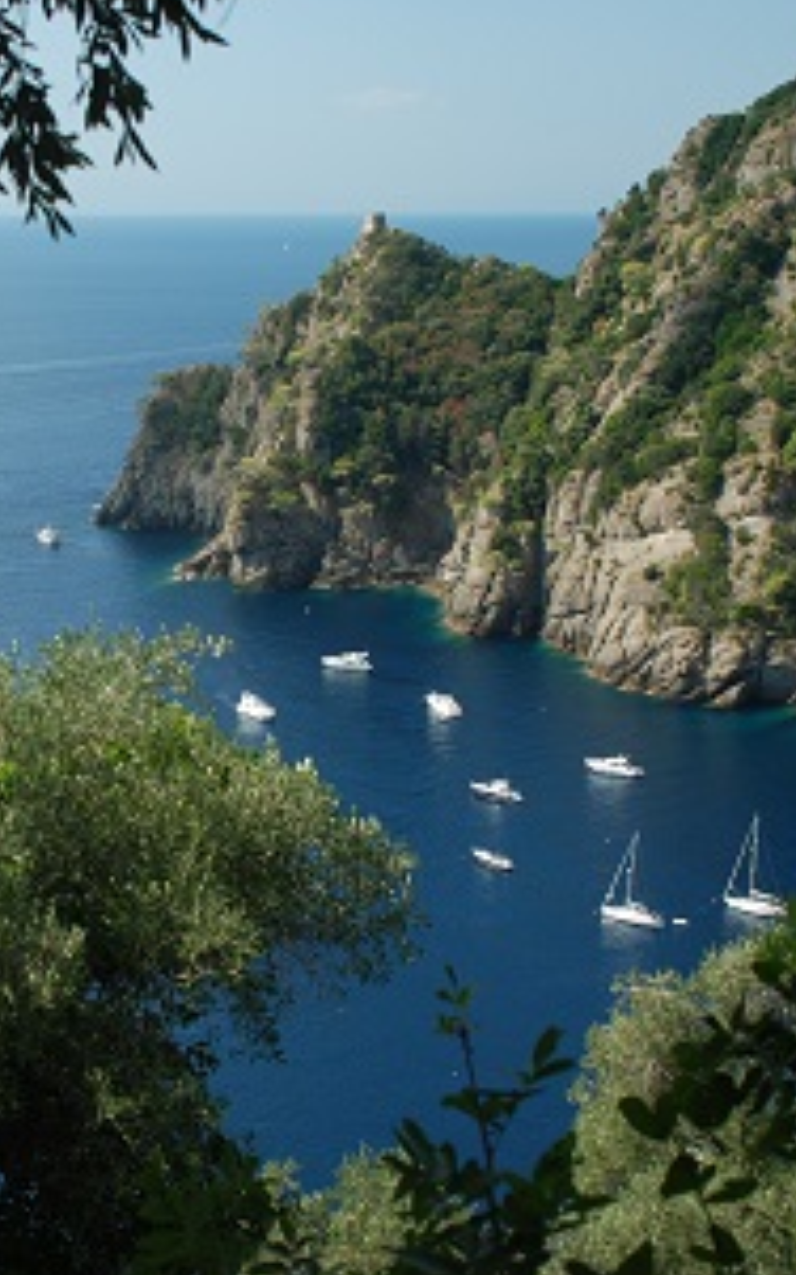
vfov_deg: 31.1
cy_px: 623
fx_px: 2292
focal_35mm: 66
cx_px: 216
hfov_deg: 19.6
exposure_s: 1/125
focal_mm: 26
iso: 100
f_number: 4.5
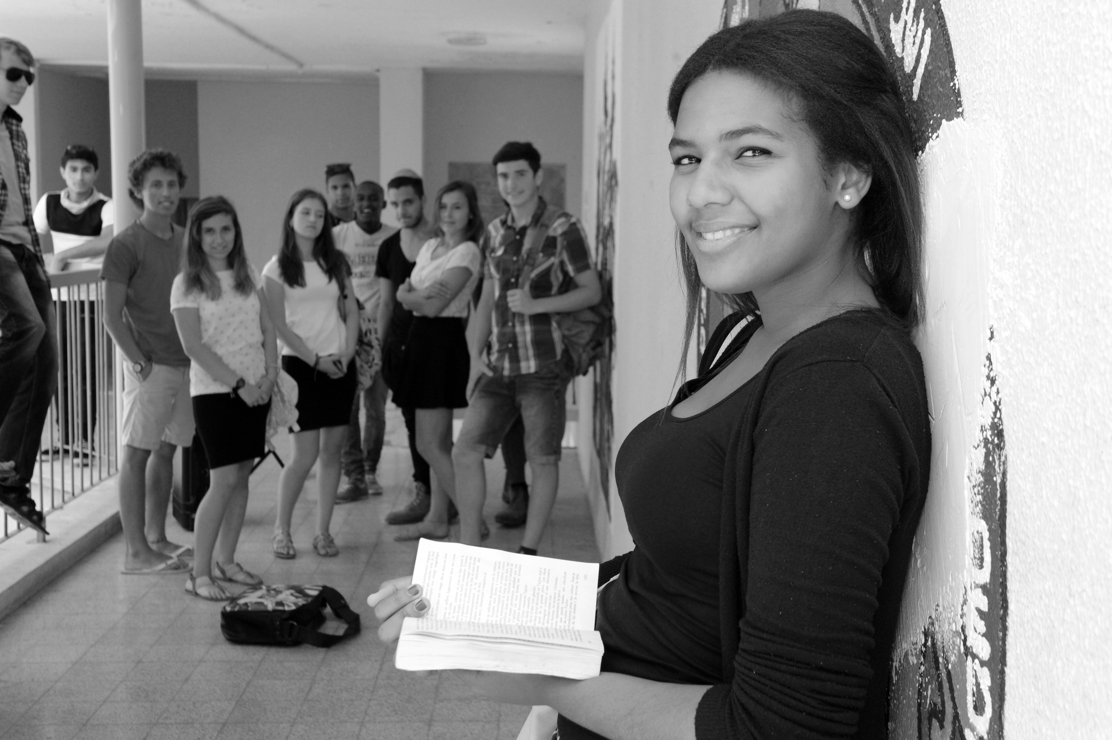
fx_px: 1482
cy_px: 370
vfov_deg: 28.0
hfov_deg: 41.1
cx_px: 556
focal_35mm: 48
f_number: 8
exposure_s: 1/200
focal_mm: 48
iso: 1250
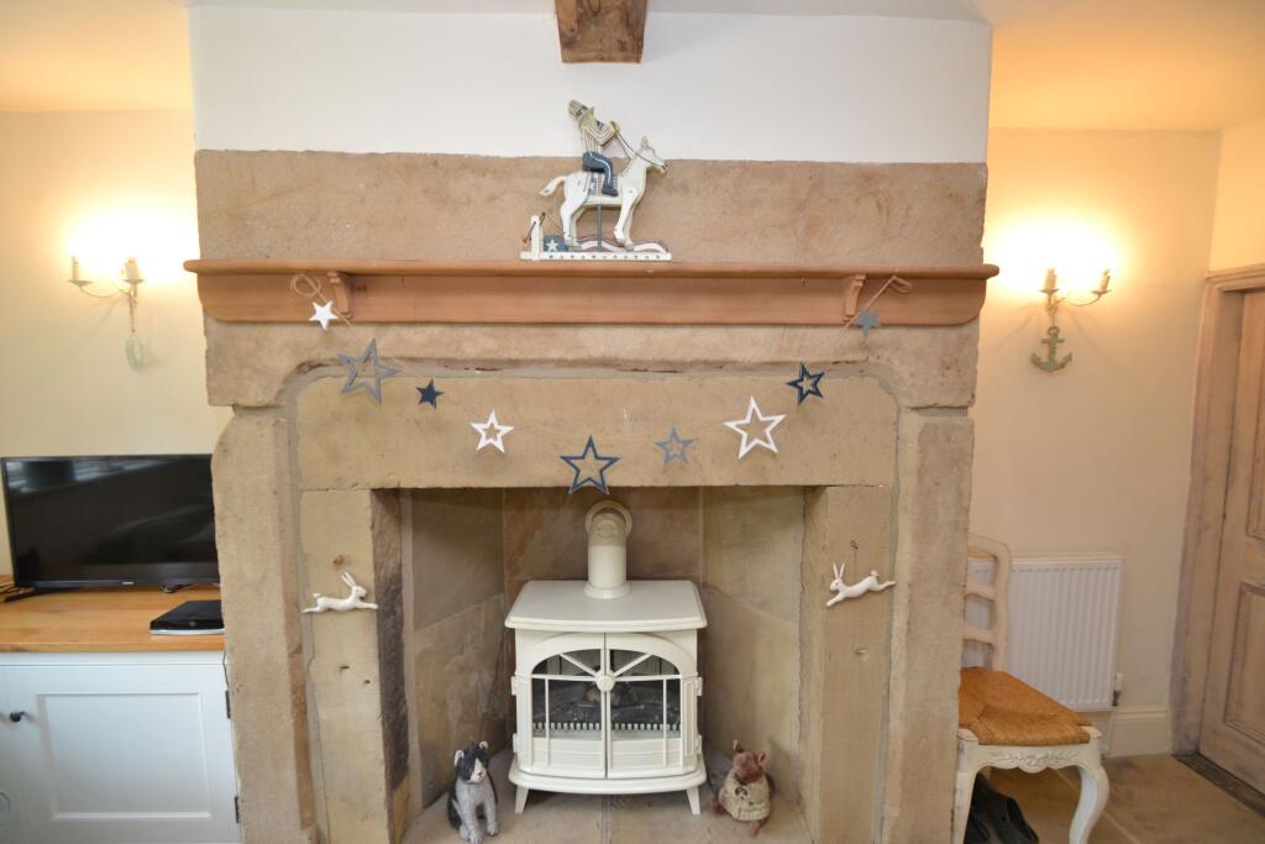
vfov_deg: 77.3
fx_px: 527
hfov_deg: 100.4
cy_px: 422
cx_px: 632
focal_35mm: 15
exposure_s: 1/60
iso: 450
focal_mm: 10
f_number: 3.5
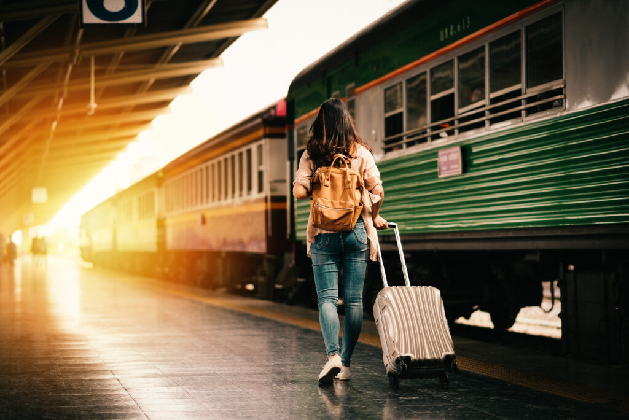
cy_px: 210
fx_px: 1486
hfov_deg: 23.9
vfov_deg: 16.1
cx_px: 314
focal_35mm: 85
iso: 100
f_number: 2.5
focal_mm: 85
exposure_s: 1/250
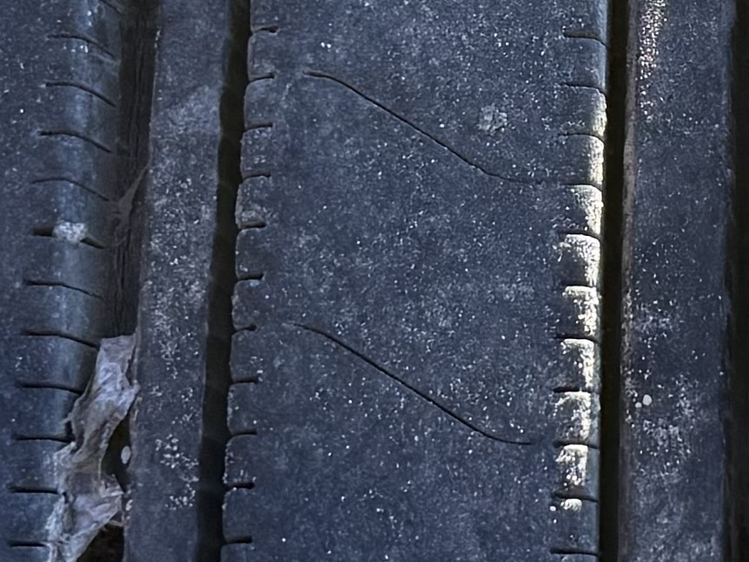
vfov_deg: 9.2
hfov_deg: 12.2
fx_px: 3462
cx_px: 817
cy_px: -46
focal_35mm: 160
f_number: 1.78
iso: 80
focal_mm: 6.76
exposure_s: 1/1522
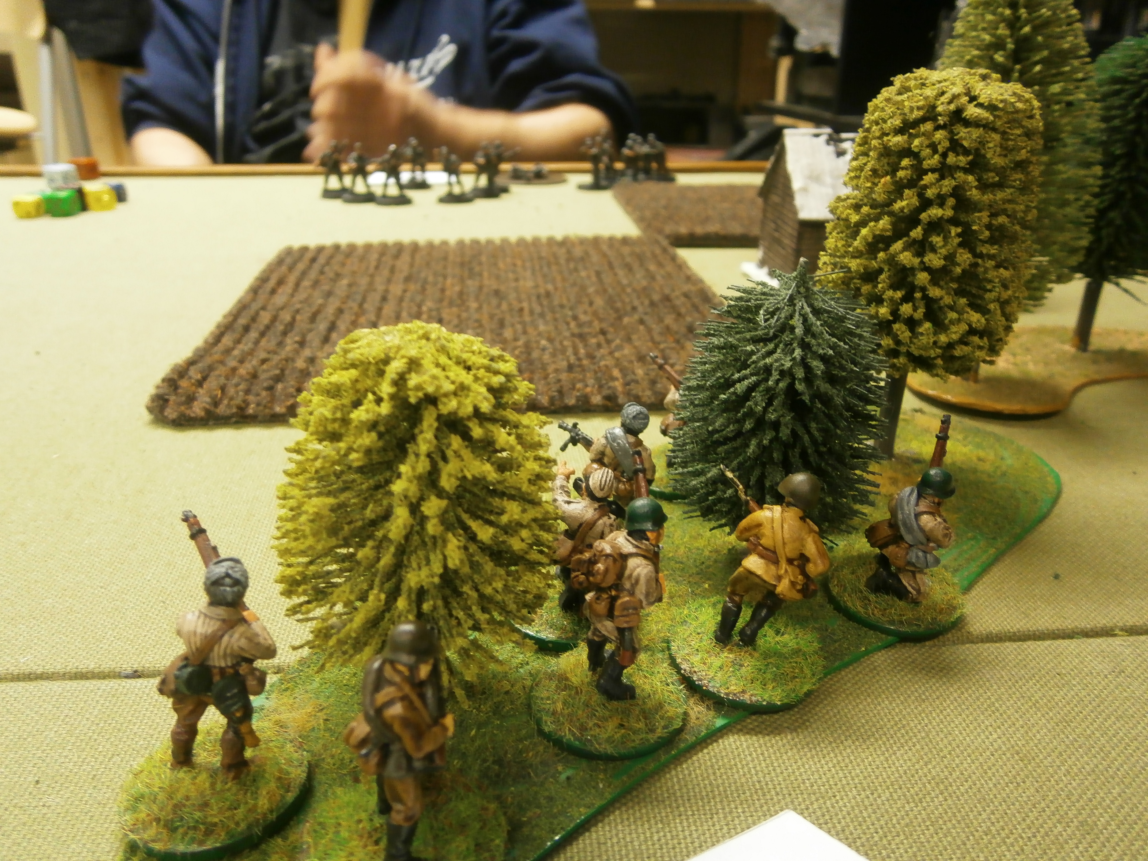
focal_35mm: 26
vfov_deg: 53.1
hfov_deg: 67.3
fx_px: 862
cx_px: 574
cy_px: 430
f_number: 2.8
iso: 200
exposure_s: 1/15
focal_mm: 4.7
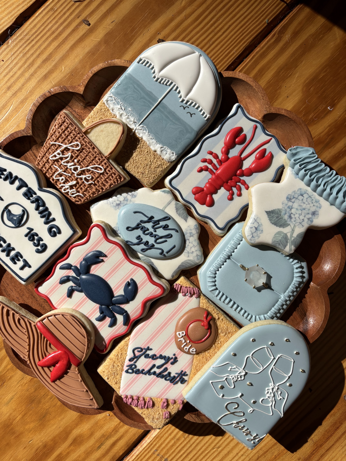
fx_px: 347
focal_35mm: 26
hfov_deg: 53.1
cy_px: 230
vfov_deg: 67.3
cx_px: 173
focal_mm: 5.96
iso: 50
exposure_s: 1/5952
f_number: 1.6
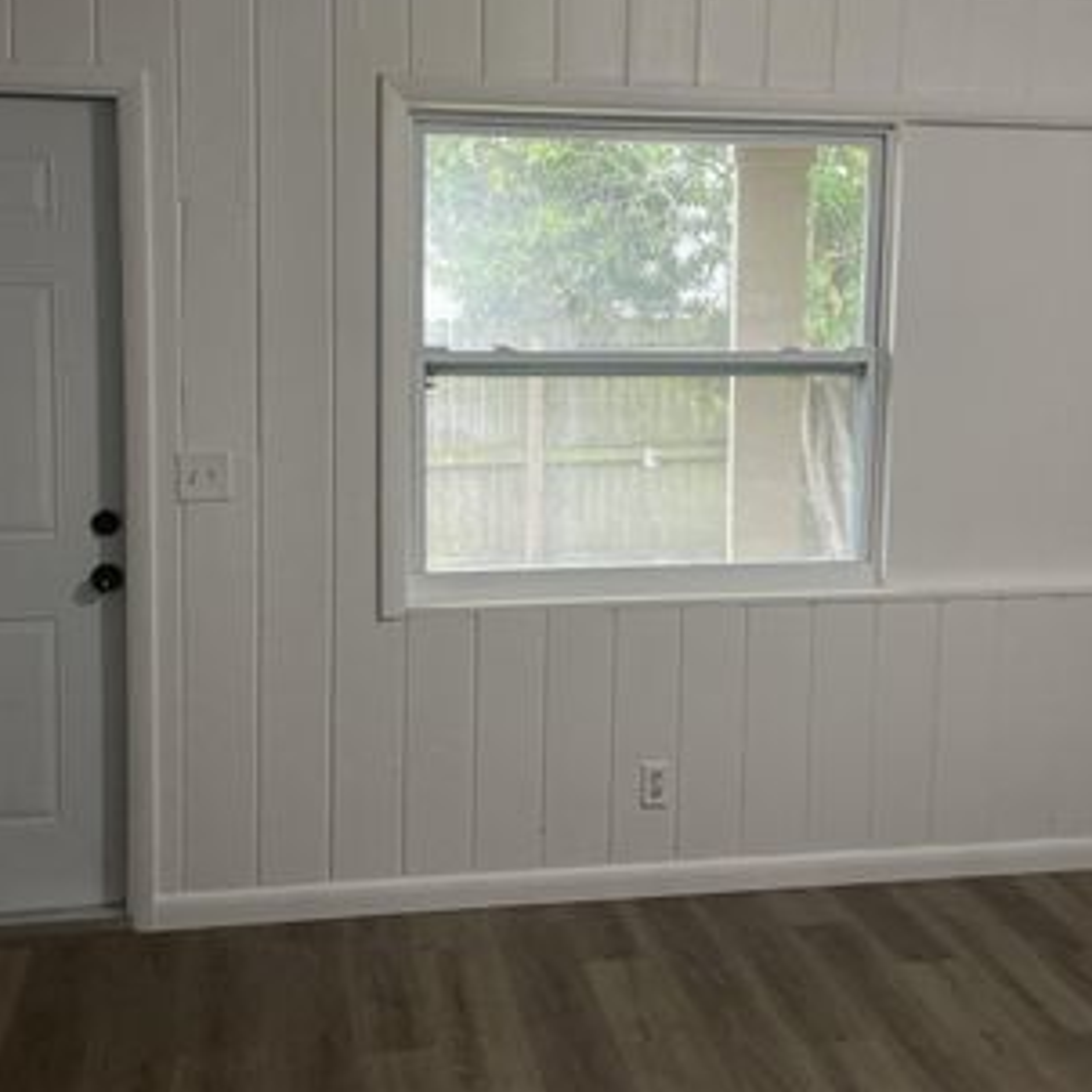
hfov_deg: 43.8
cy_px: 418
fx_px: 1356
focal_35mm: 38
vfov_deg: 43.6
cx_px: 524
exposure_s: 1/60
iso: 200
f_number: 1.6
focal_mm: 4.2
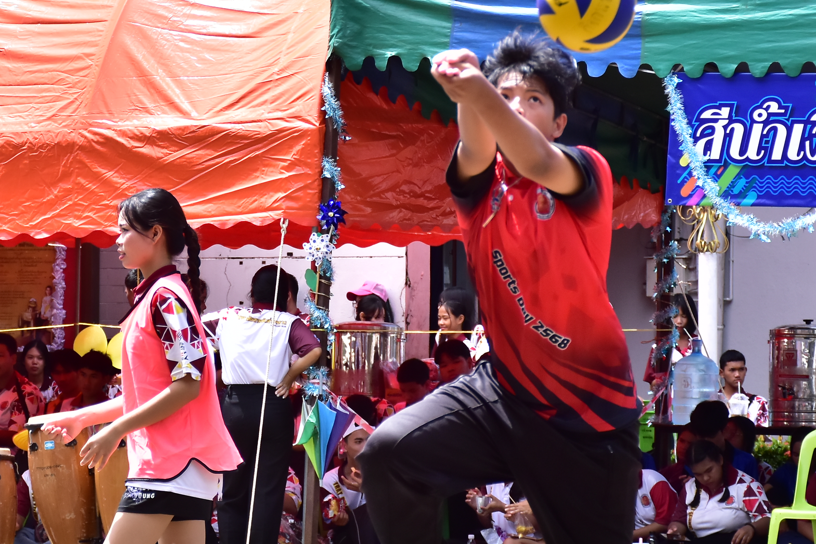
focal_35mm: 202
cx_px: 341
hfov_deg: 10.2
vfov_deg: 6.8
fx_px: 4578
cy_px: 209
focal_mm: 70
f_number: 5
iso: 400
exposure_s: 1/1250
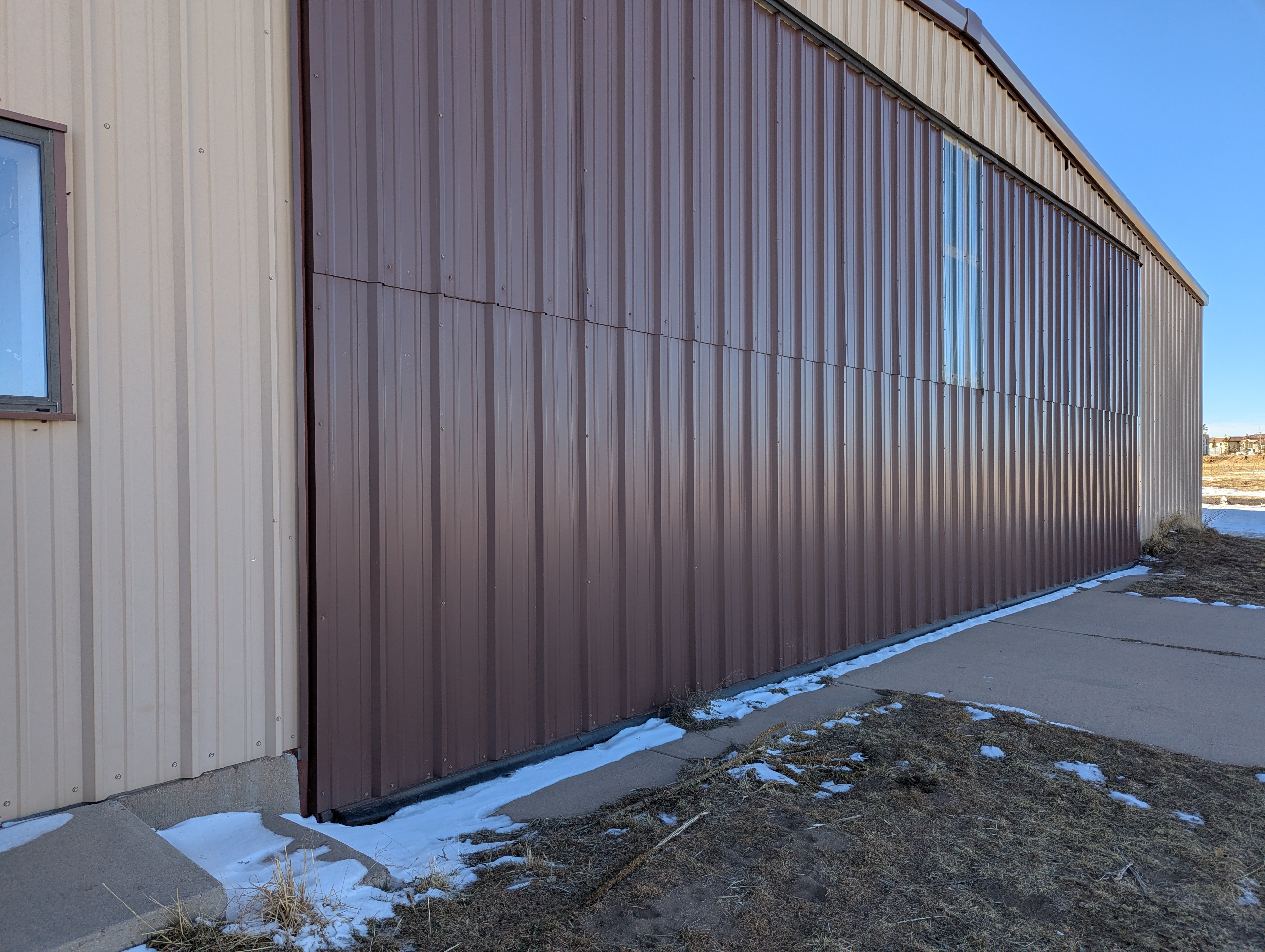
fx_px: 878
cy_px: 476
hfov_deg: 71.5
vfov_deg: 56.9
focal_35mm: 24
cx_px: 632
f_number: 1.85
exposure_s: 1/781
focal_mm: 6.81
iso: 40
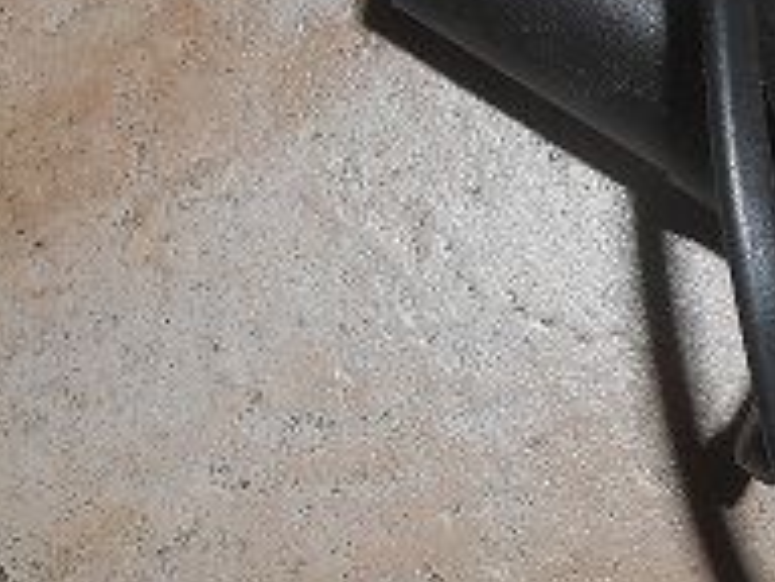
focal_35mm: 87
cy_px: -119
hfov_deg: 22.2
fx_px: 1948
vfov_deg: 16.3
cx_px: 638
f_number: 3.4
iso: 80
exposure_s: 1/25
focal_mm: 4.7
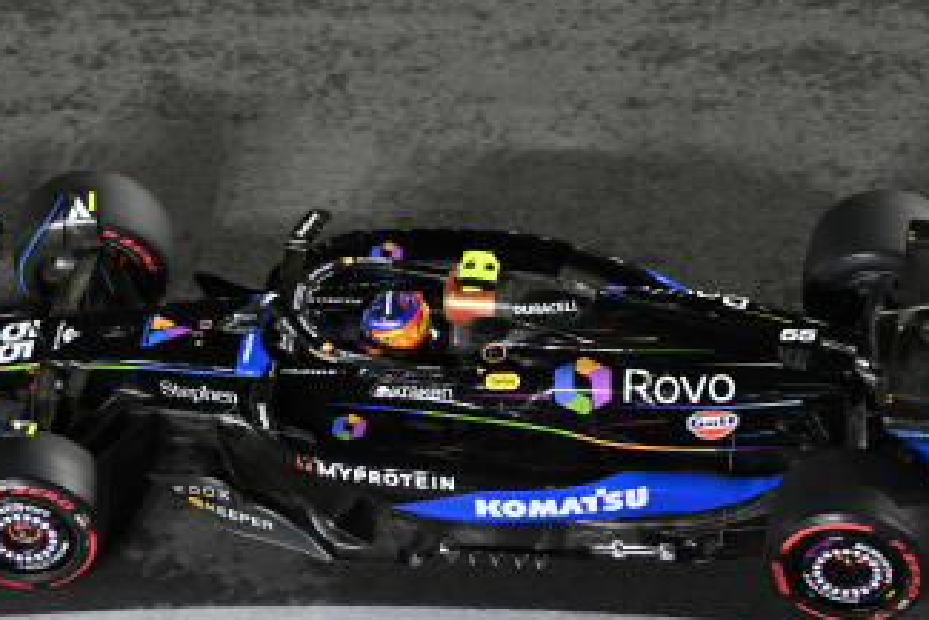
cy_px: 371
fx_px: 5473
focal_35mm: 212
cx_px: 452
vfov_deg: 6.5
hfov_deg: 9.7
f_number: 3.2
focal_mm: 115
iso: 2000
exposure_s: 1/1250
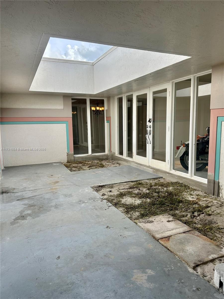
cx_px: 112
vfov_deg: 67.3
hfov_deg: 53.1
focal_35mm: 26
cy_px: 150
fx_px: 224
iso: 50
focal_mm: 5.7
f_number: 1.5
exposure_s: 1/1280
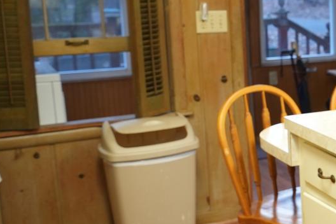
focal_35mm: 67
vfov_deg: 20.4
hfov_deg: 24.9
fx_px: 623
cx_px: 470
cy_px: 94
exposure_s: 1/60
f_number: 2.8
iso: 640
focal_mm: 17.2
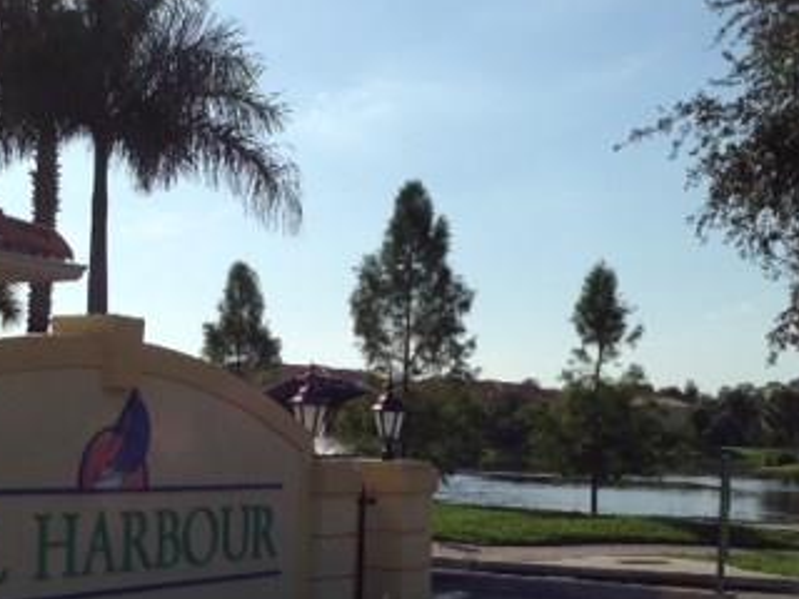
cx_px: 242
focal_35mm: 66
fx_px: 1523
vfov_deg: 21.9
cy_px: 492
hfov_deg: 29.1
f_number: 2.4
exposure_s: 1/3012
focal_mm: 4.12
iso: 50
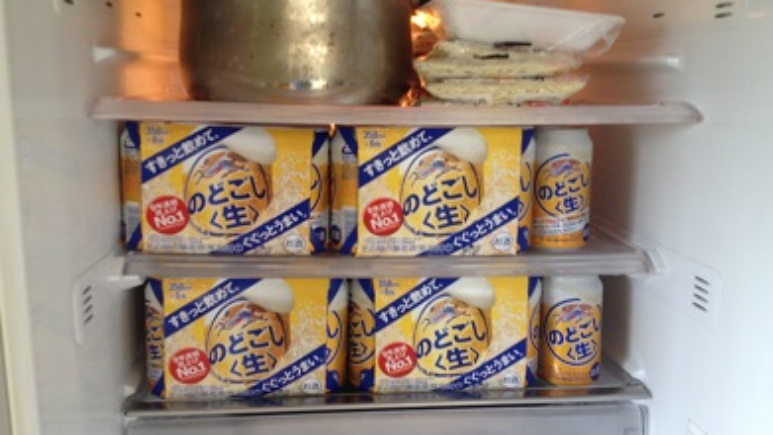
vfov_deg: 30.4
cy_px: 223
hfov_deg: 51.6
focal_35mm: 39
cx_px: 382
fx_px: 799
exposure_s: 1/20
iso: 50
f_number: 2.4
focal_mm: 4.28
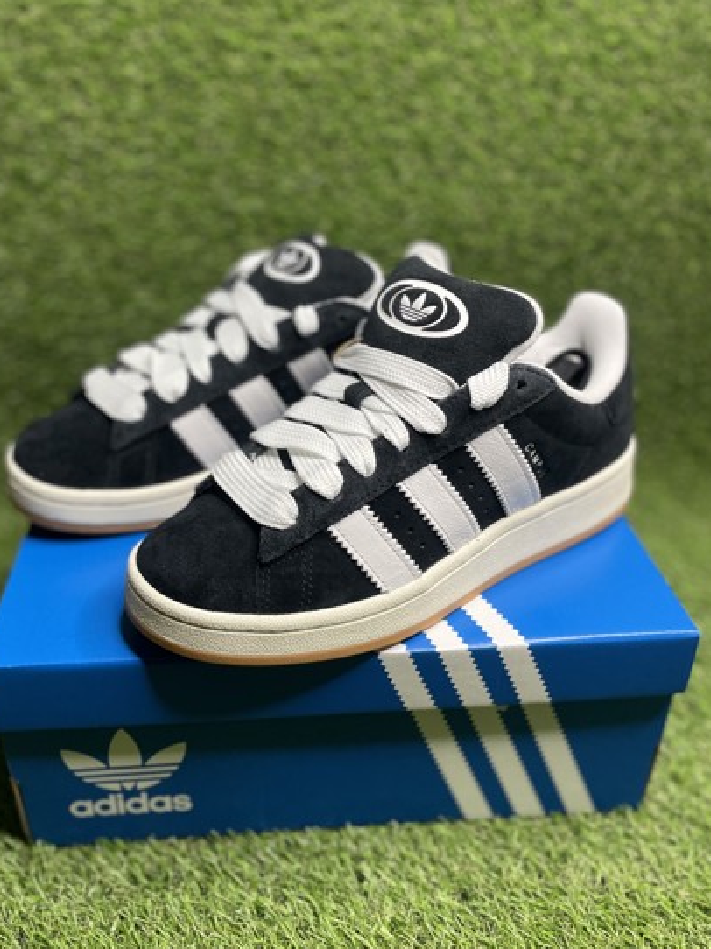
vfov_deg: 56.8
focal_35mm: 32
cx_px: 303
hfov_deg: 44.0
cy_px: 461
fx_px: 877
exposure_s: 1/121
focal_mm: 4.2
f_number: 1.6
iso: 80
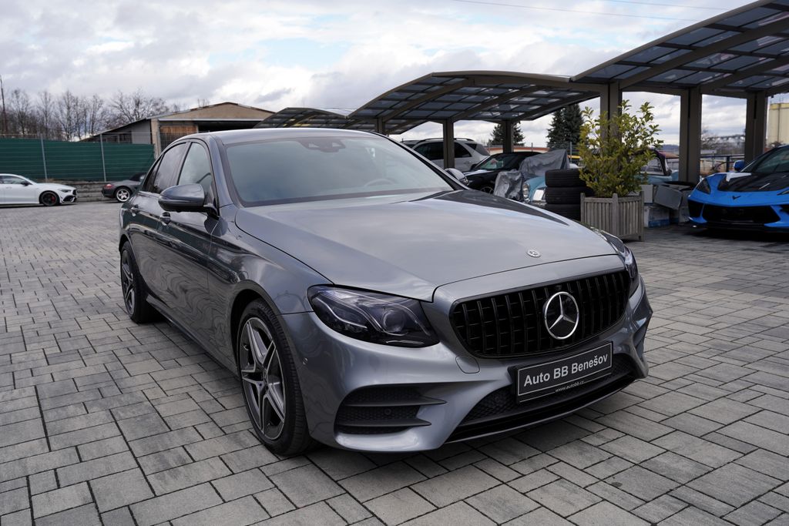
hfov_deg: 61.9
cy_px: 263
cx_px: 394
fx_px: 658
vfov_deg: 43.6
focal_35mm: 30
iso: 100
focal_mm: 30
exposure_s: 1/160
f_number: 6.3
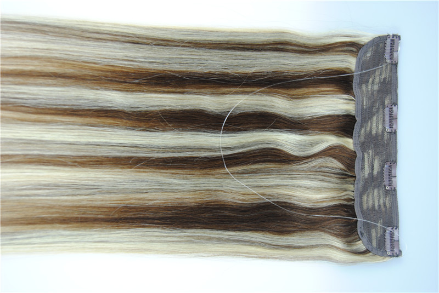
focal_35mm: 57
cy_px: 146
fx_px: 696
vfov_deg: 23.8
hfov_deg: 35.0
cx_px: 220
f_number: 5.6
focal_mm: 38
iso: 220
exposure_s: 1/50
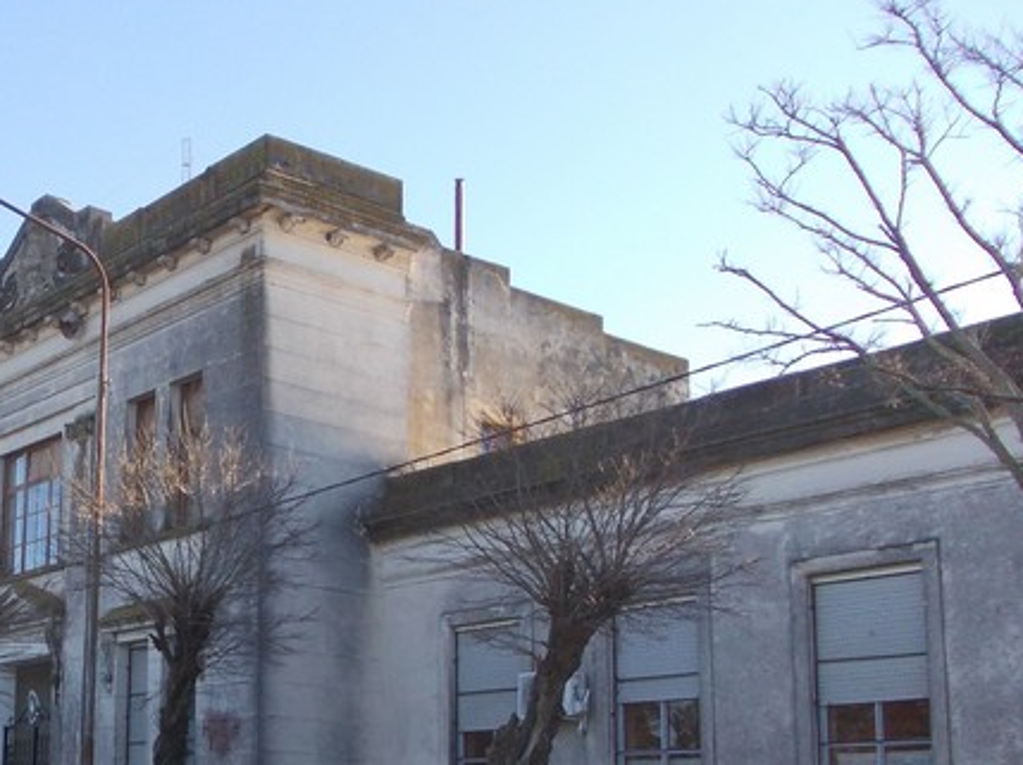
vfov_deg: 28.4
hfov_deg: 36.2
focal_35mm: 50
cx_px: 129
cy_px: 615
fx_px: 1476
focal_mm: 4
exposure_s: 1/400
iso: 80
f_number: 2.7
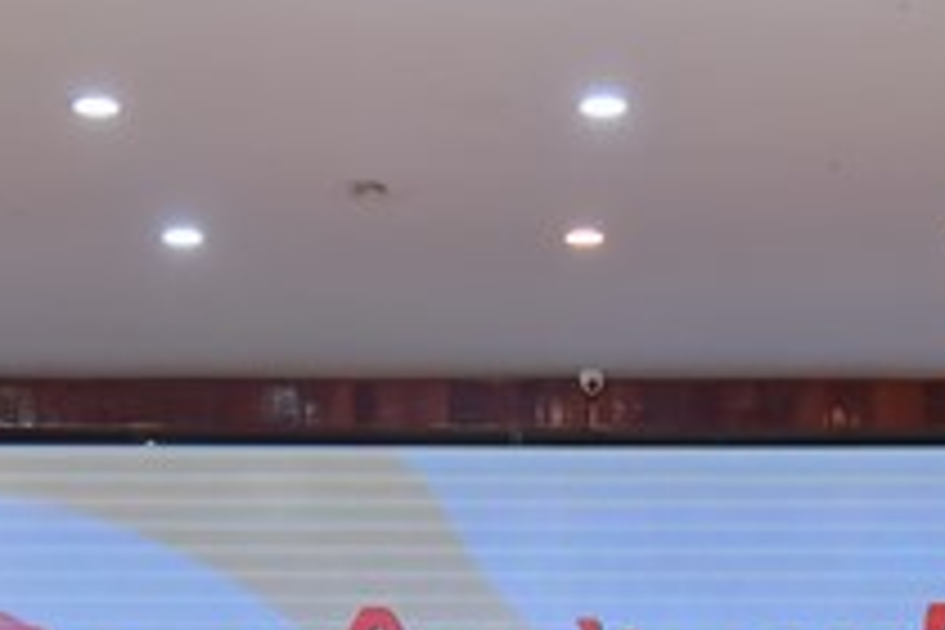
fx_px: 3255
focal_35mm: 124
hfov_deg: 16.5
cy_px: 508
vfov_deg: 11.0
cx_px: 522
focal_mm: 40
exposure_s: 1/160
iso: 1250
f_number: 4.5
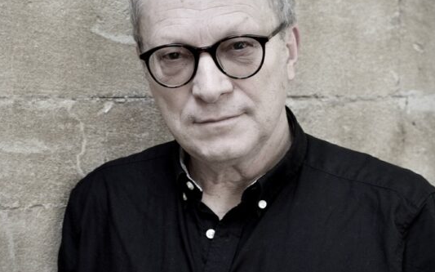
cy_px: 108
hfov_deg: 17.1
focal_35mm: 122
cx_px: 207
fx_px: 1446
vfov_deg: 10.7
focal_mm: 55
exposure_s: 1/60
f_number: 5.6
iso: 640
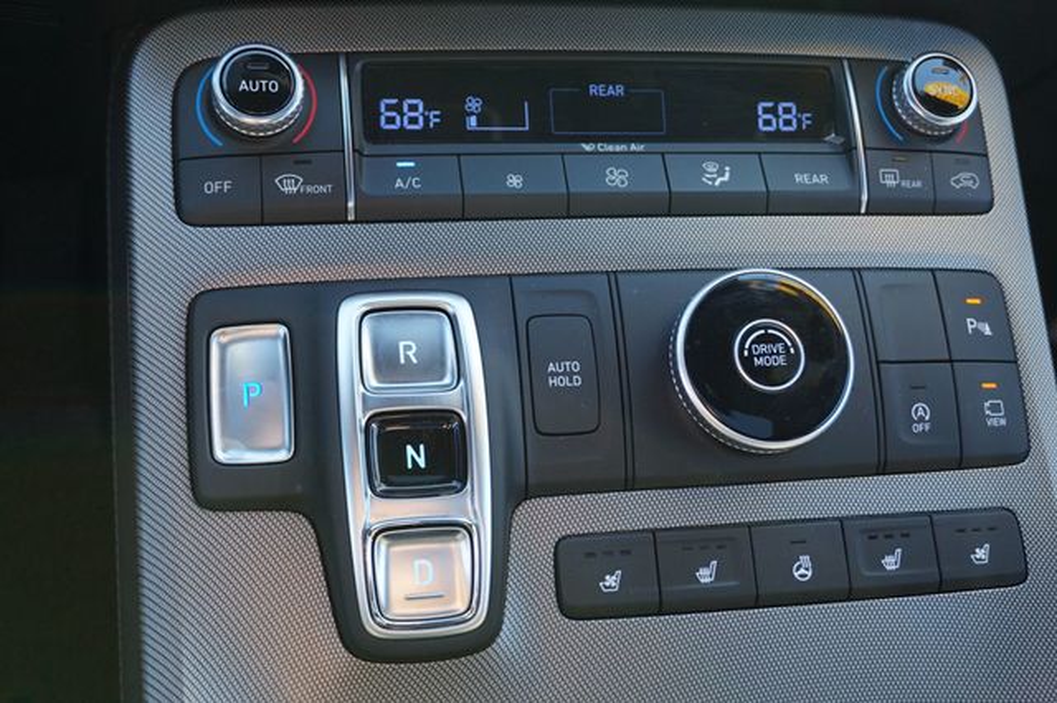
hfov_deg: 45.0
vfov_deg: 30.8
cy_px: 352
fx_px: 1276
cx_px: 528
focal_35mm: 44
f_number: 4.5
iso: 320
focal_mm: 29
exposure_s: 1/60
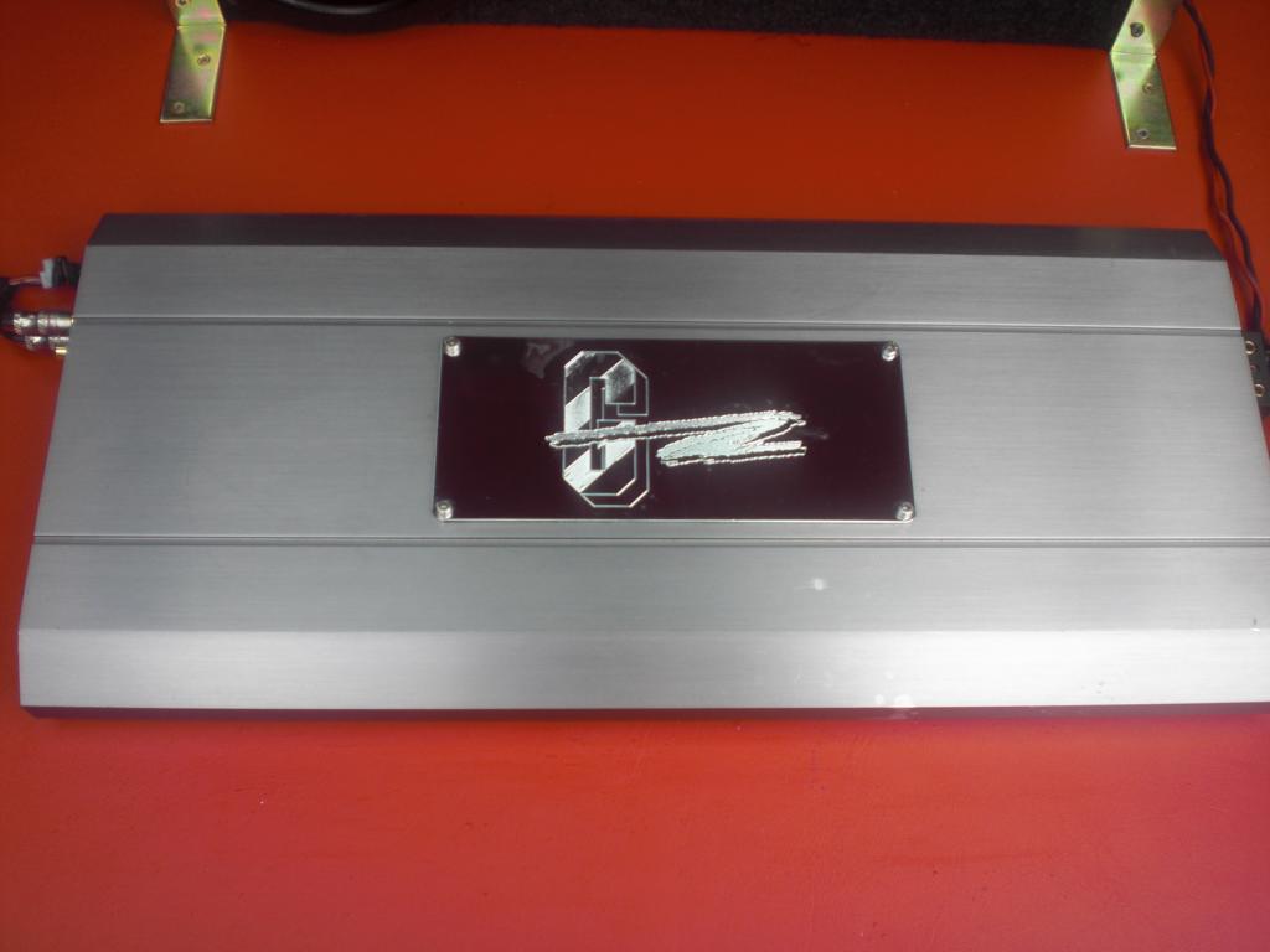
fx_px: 1394
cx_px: 635
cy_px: 476
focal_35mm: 38
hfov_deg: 49.0
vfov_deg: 37.7
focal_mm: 6.3
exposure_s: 1/100
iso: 64
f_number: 3.1
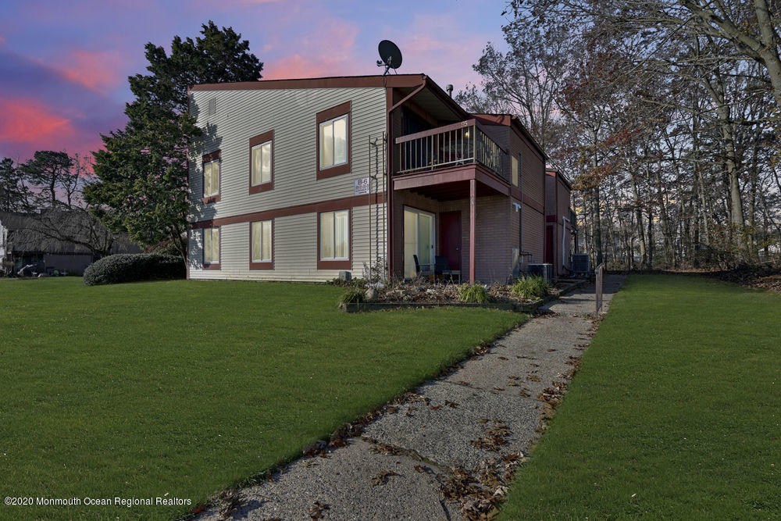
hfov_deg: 96.7
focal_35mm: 16
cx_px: 390
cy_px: 260
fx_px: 347
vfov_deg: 73.8
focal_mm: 16
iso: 200
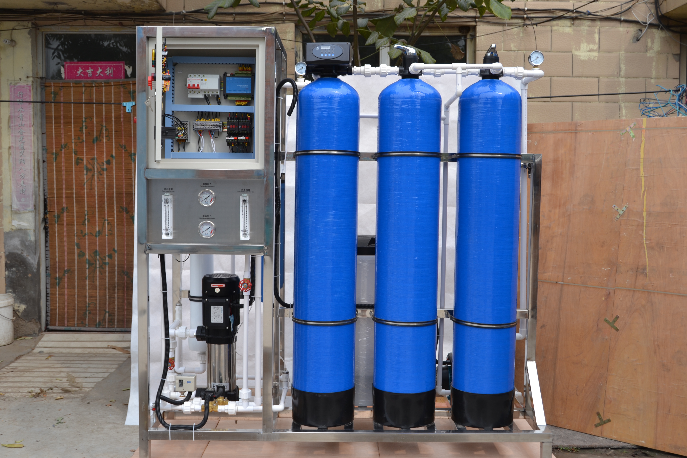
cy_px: 229
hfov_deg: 49.6
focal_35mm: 39
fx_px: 744
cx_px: 344
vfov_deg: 34.2
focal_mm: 26
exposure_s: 1/160
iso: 100
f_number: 5.6
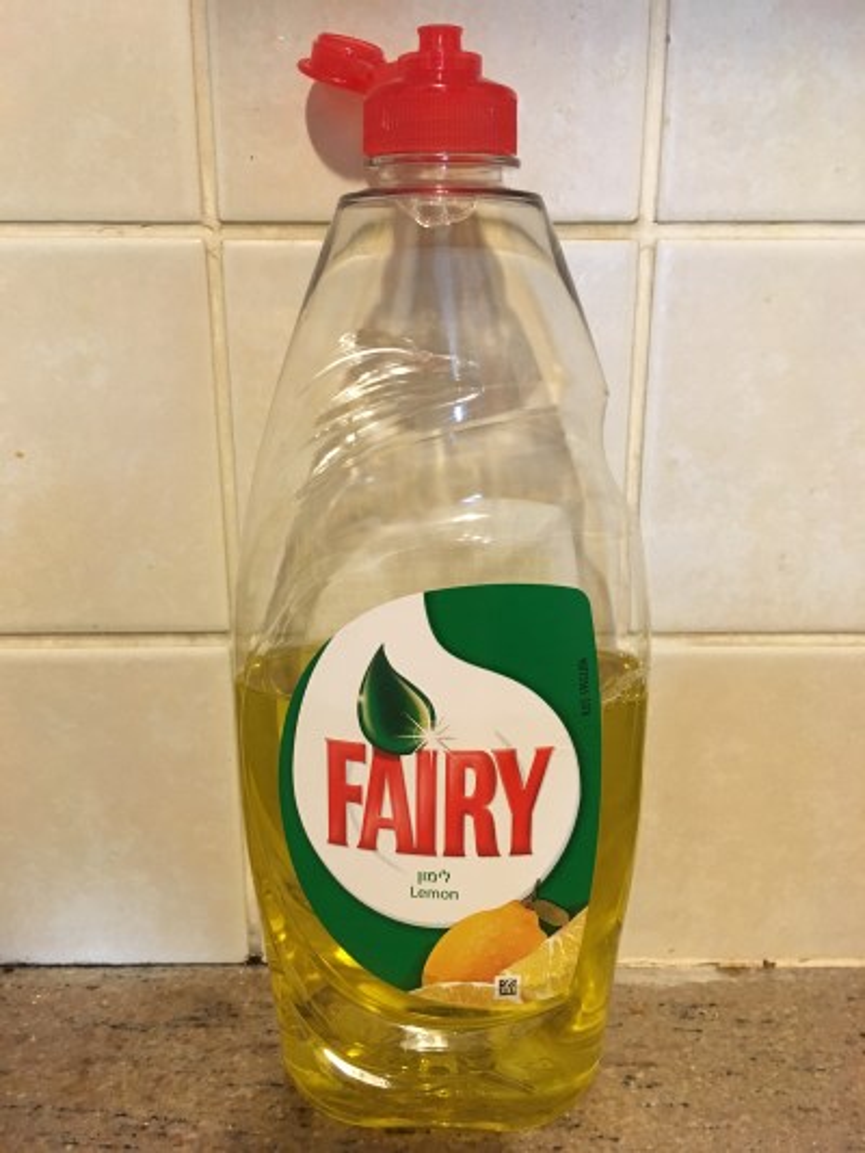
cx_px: 432
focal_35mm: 29
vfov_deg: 61.6
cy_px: 576
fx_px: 966
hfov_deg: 48.2
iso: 200
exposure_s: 1/33
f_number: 2.2
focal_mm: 4.15
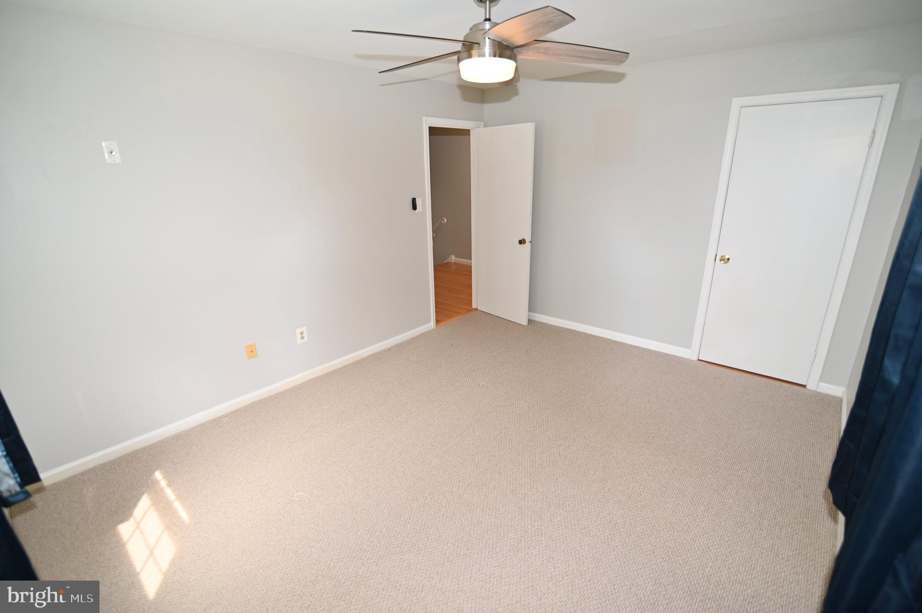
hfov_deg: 96.8
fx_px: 409
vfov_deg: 73.7
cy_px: 306
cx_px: 461
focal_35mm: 16
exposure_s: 1/125
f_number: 2.8
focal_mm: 16
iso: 200
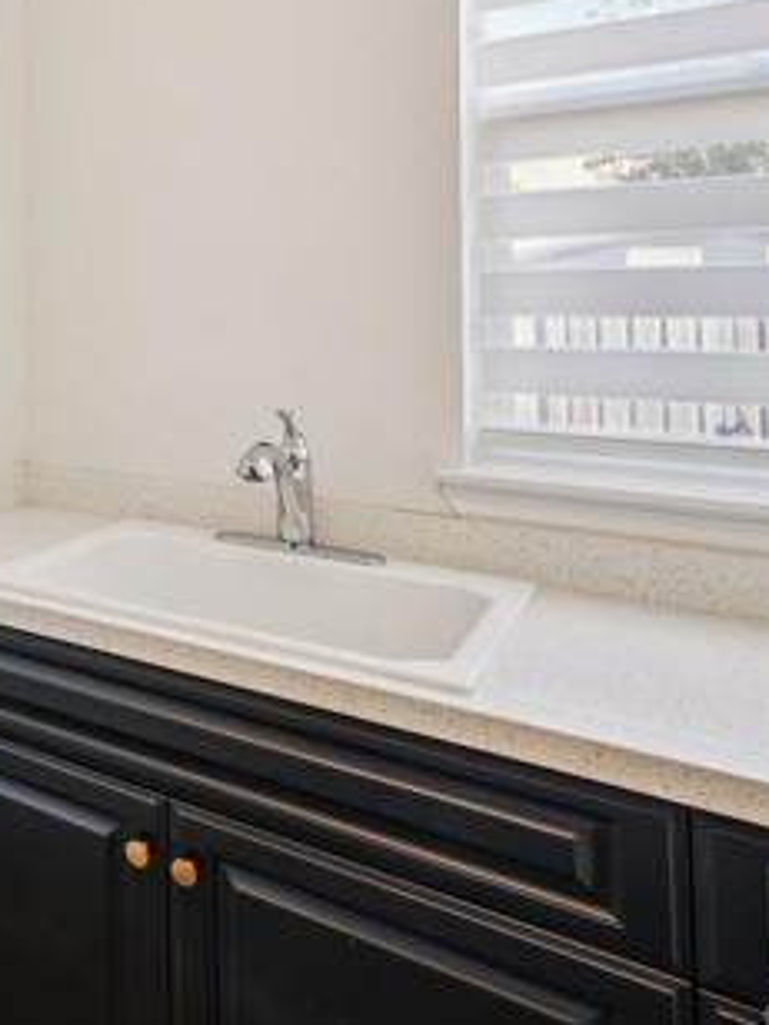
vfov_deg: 58.2
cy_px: 318
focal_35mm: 30
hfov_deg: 34.8
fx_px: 889
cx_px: -200
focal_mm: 15
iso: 400
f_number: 8
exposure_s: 1/15
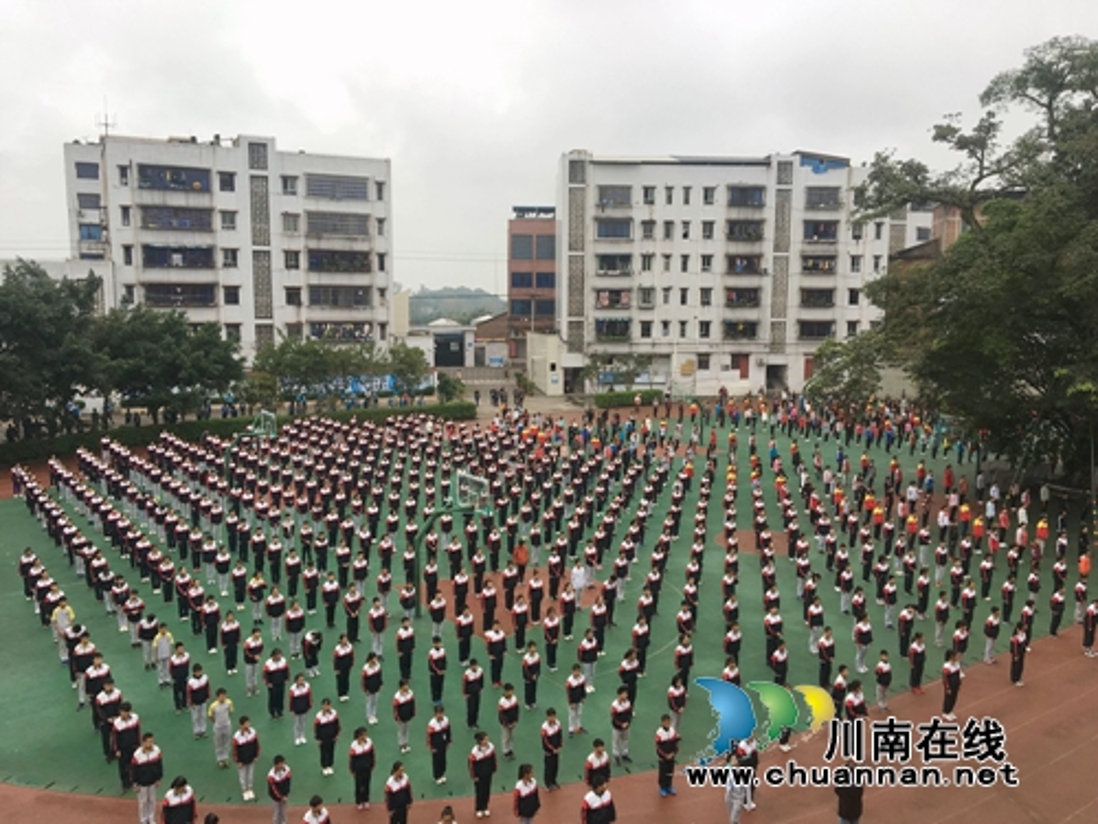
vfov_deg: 48.2
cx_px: 549
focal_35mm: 29
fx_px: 920
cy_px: 412
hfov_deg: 61.7
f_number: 2.2
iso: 25
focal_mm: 4.15
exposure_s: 1/513
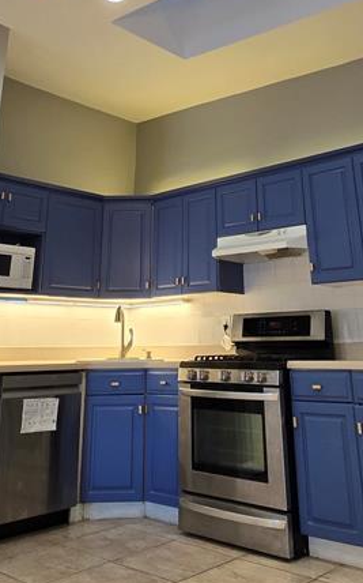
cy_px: 112
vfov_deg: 54.0
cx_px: 190
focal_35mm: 33
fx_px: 523
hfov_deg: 38.3
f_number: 2.2
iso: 80
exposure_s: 1/60
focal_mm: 2.2
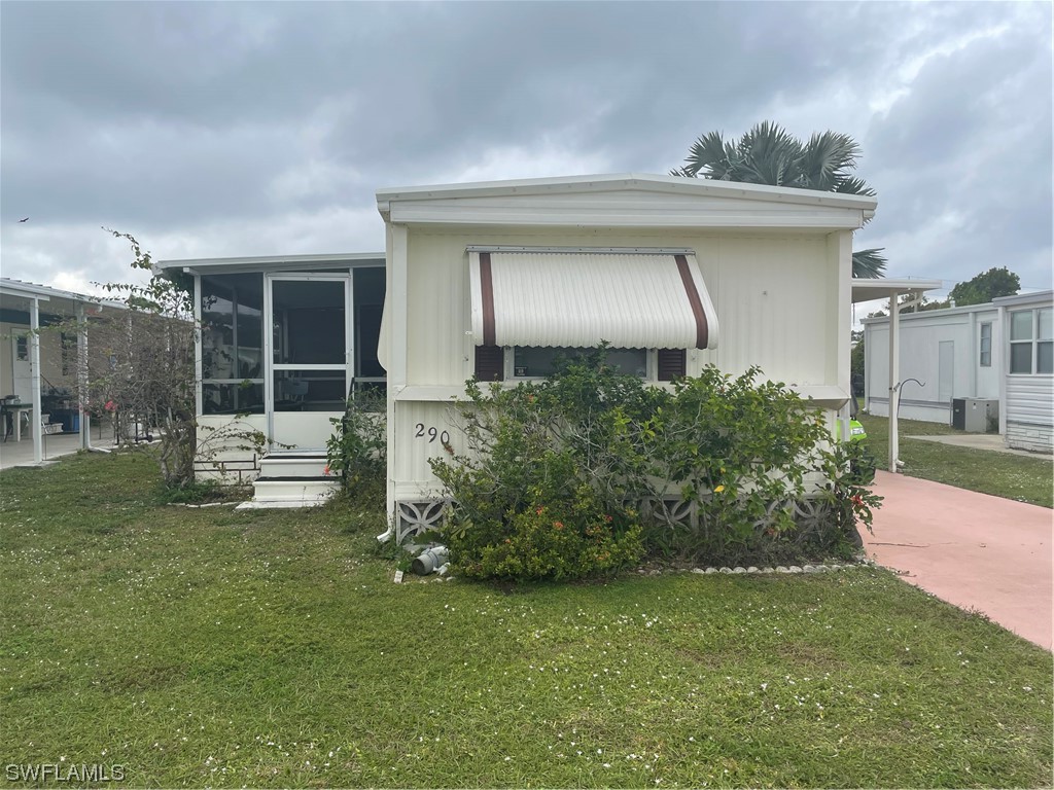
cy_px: 395
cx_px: 527
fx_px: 792
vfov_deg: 53.1
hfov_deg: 67.3
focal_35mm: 26
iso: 32
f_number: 1.6
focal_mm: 4.2
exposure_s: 1/2506
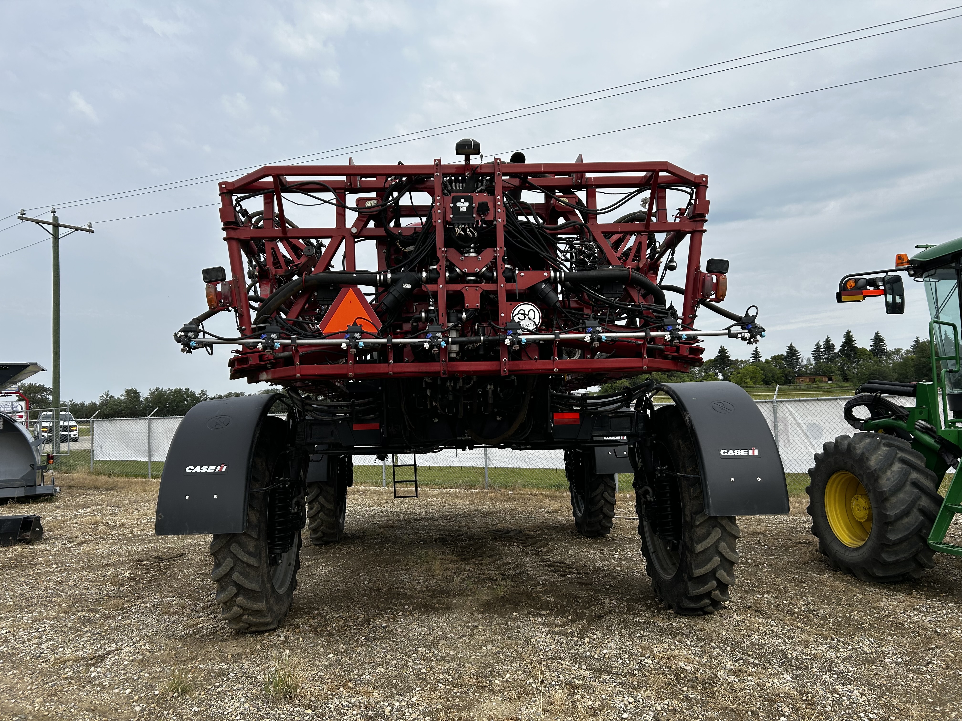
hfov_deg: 67.3
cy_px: 360
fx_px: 723
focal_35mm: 26
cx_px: 481
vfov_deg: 53.1
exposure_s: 1/3704
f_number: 1.5
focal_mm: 5.7
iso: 50
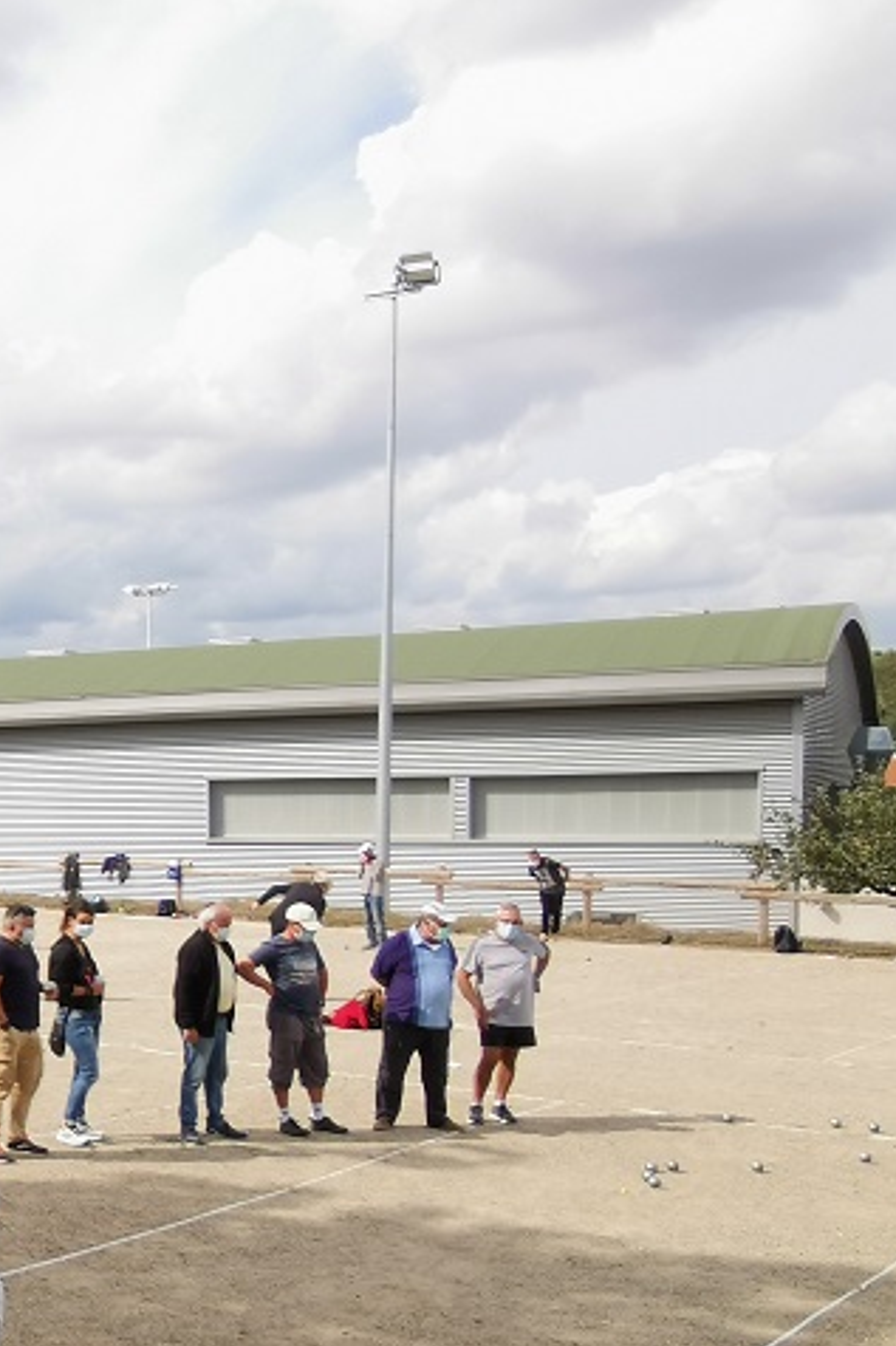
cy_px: 882
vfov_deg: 41.5
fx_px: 1756
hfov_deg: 23.8
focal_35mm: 47
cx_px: -384
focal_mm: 2.35
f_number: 2.2
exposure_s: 1/742
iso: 50
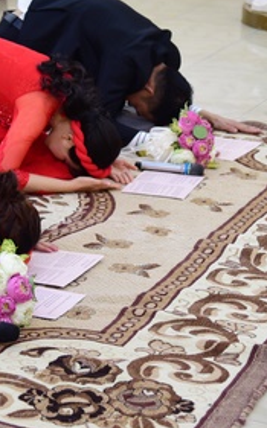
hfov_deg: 9.5
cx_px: 43
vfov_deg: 15.3
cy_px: 174
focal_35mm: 137
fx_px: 1599
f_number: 4
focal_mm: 58
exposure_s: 1/40
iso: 1000
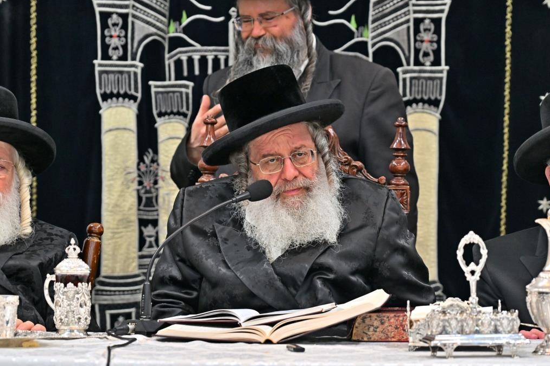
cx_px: 277
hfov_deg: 11.3
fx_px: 2780
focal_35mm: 182
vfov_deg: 7.5
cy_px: 184
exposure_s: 1/250
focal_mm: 120
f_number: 4
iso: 800
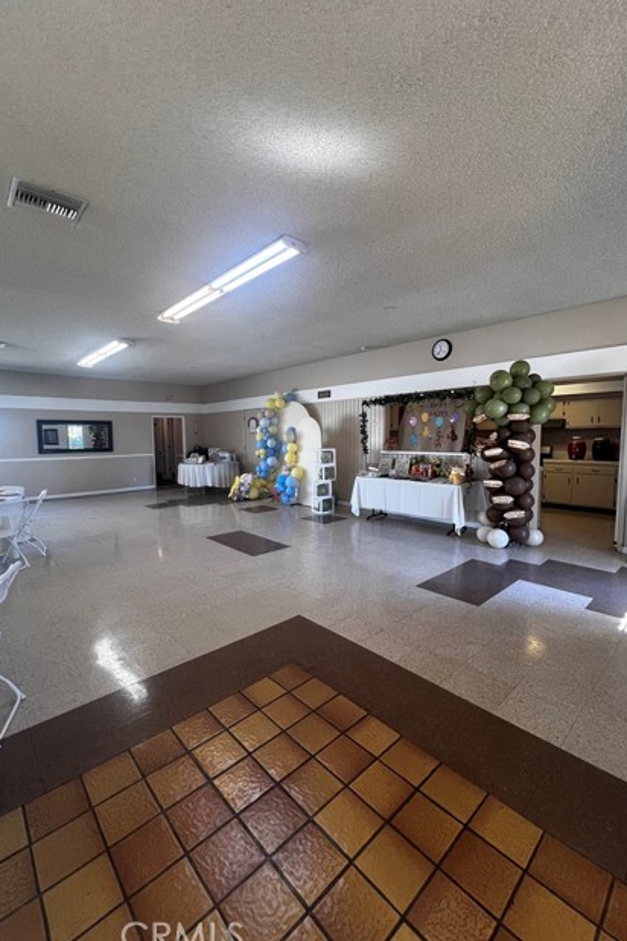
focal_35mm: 14
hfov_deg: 81.1
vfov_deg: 104.3
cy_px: 470
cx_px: 297
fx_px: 366
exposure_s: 1/99
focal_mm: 1.57
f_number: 1.8
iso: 100
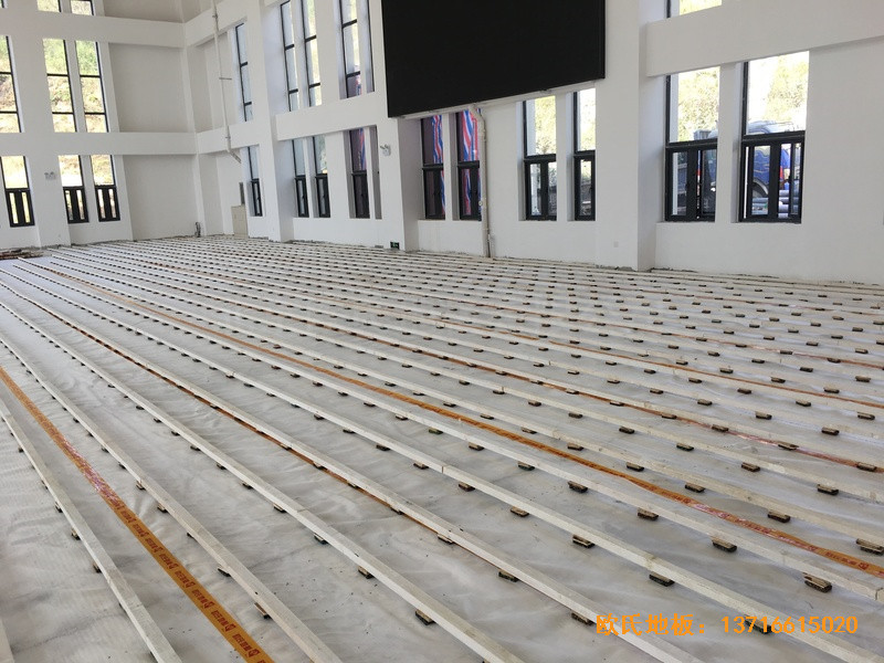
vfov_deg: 48.2
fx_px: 741
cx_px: 442
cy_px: 332
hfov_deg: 61.7
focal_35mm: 29
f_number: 2.2
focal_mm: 4.15
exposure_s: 1/100
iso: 25
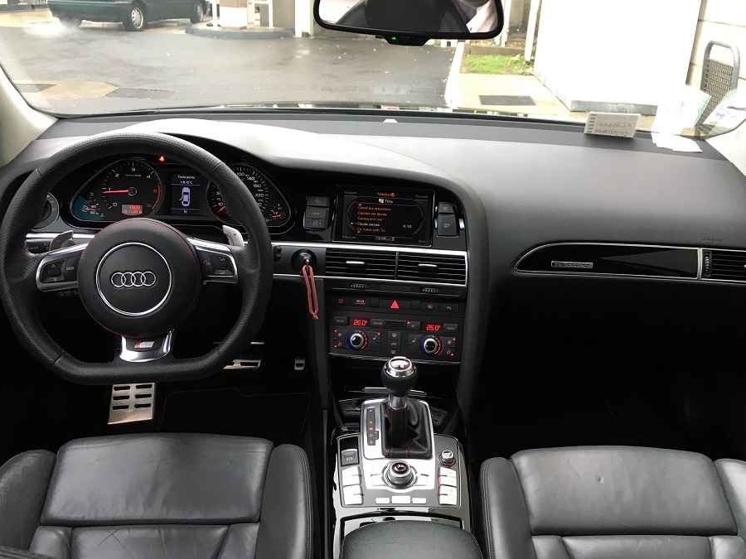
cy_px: 272
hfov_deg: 55.3
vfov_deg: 42.9
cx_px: 405
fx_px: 711
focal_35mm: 33
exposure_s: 1/33
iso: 80
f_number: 2.2
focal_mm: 4.15
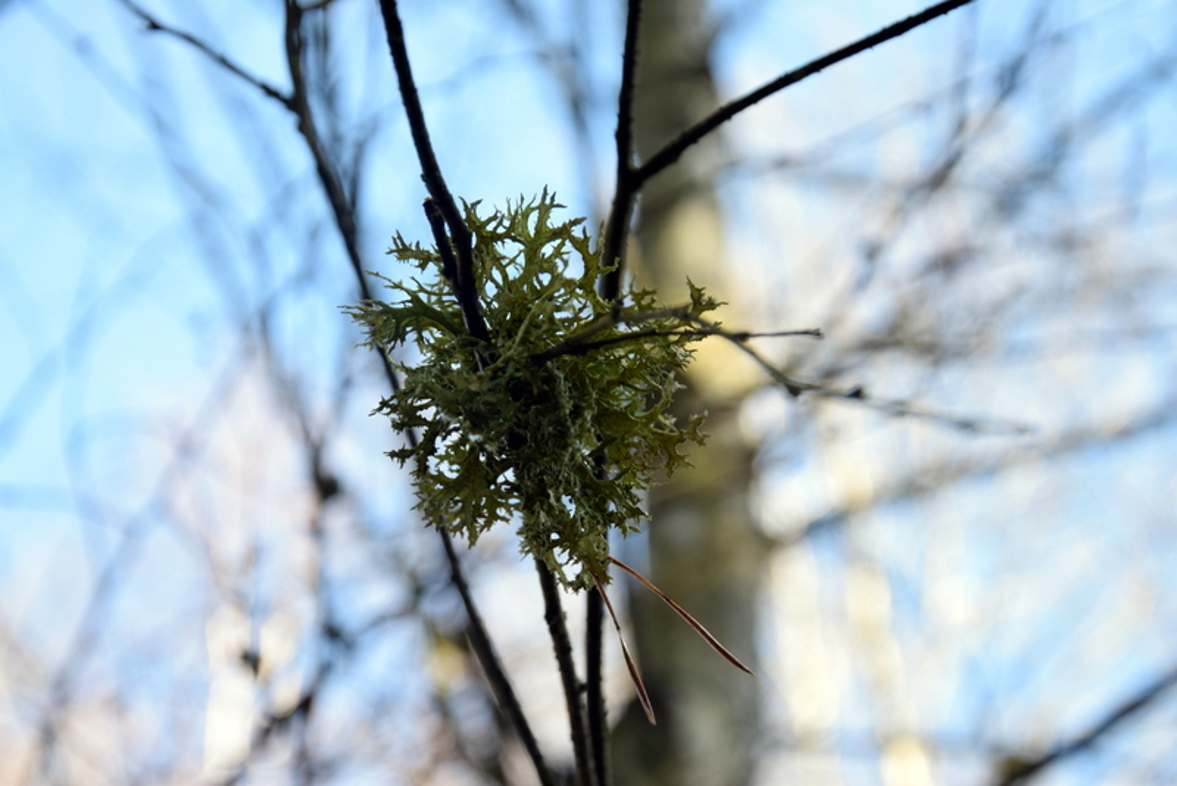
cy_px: 393
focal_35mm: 87
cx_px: 588
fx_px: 2845
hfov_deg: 23.4
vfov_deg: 15.7
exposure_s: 1/125
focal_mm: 58
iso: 400
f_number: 6.3
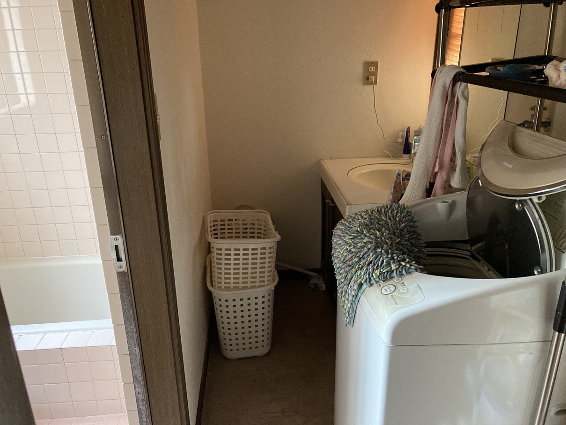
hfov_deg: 63.4
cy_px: 212
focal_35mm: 28
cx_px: 283
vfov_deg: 49.8
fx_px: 458
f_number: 1.8
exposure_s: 1/40
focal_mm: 3.99
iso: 400
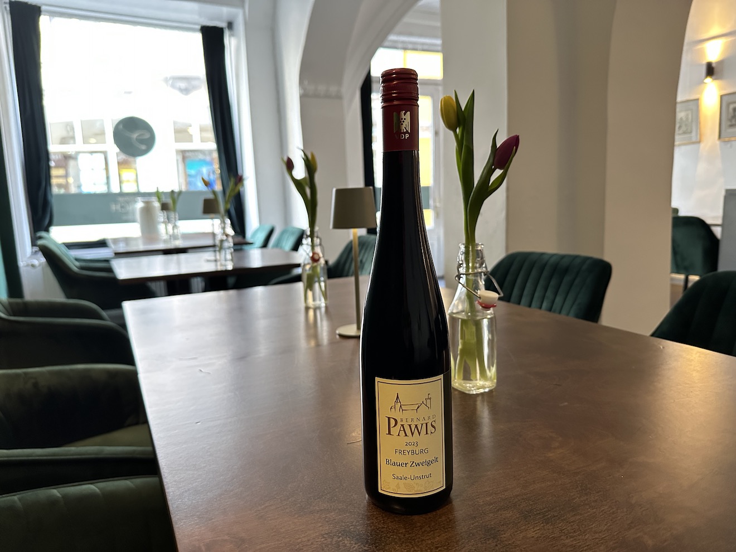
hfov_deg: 71.6
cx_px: 368
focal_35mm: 24
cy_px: 276
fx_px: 510
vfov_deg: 56.8
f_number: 1.78
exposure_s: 1/60
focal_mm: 6.86
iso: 800
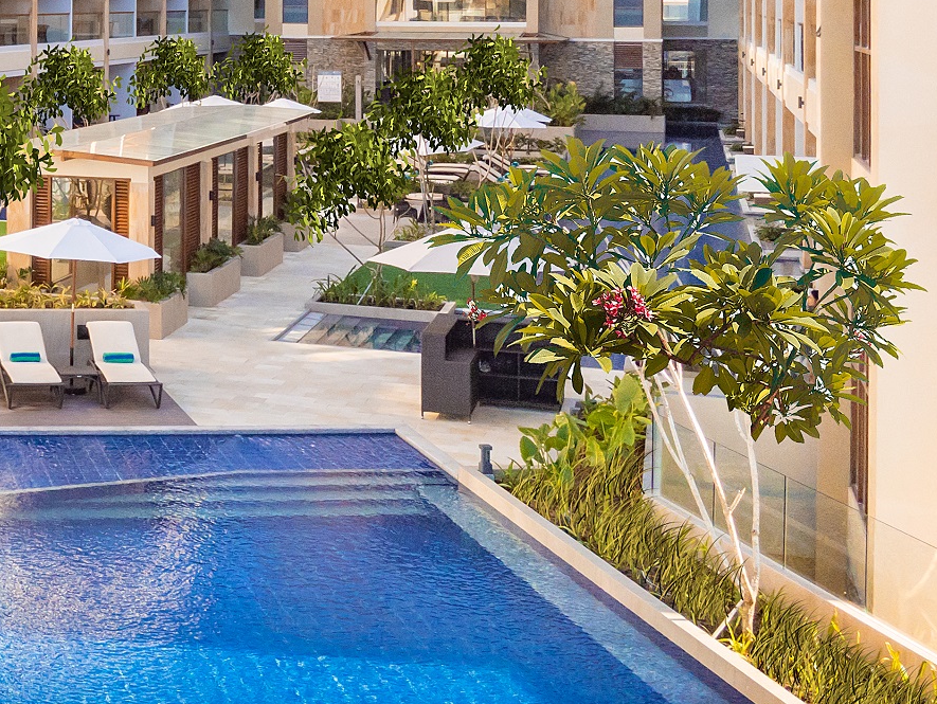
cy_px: -17
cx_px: -202
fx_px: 1761
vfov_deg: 21.7
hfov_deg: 26.4
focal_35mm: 65
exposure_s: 1/3800
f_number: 2.4
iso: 129
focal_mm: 4
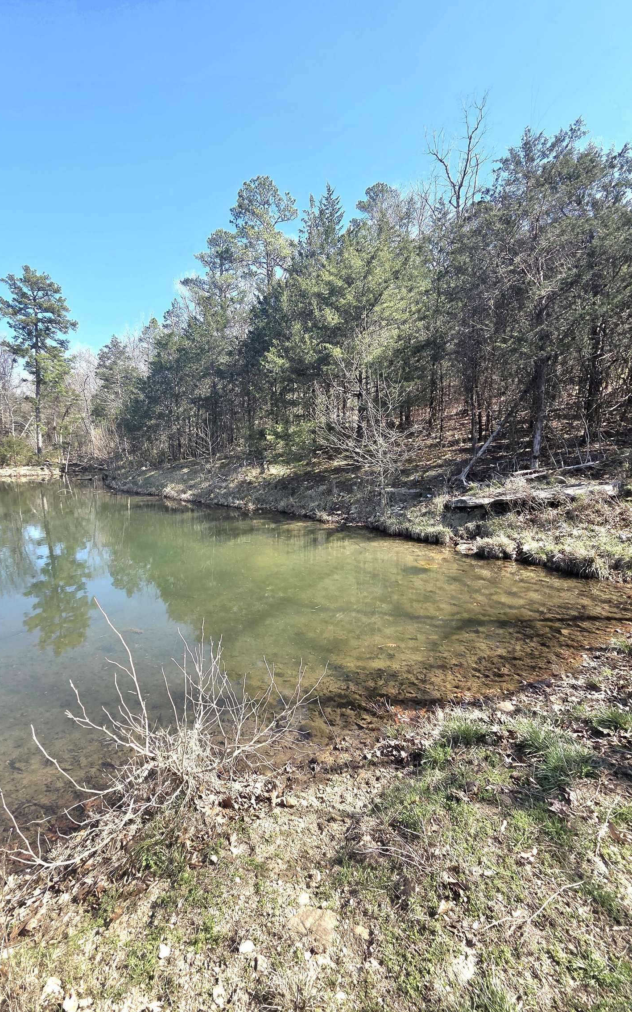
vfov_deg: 105.3
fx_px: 386
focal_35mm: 14
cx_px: 273
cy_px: 499
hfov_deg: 78.2
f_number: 2.2
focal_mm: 2.2
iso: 50
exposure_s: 1/909
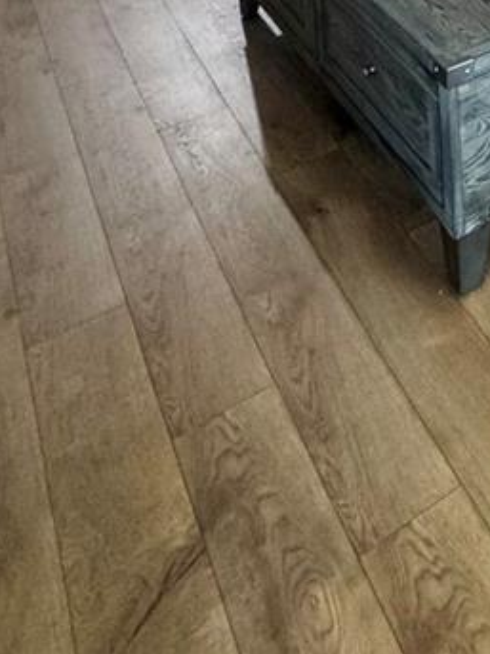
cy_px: -305
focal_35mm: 49
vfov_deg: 27.8
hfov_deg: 25.5
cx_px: 637
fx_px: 925
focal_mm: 2.22
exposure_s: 1/60
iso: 200
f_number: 2.2
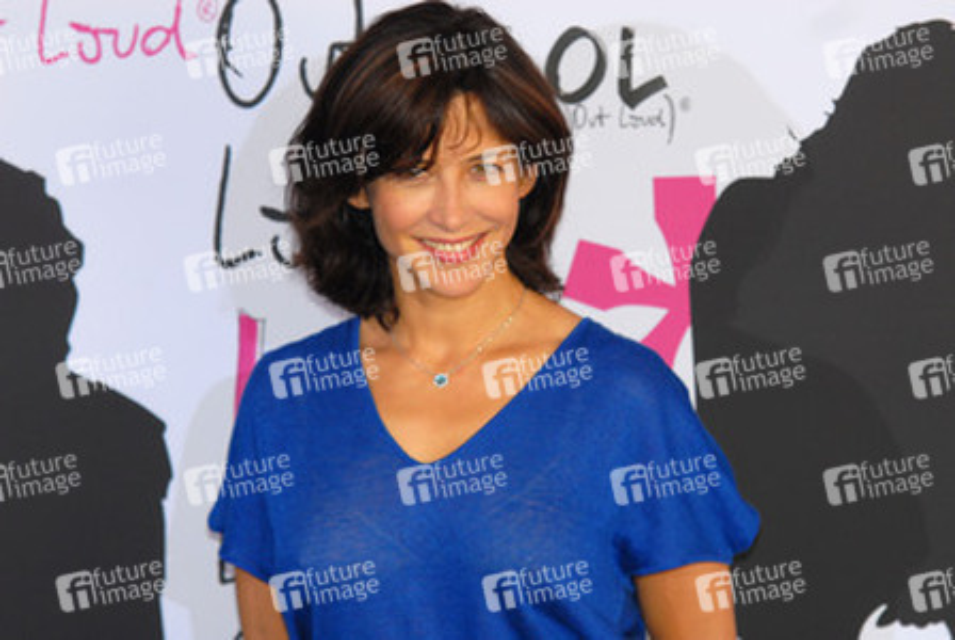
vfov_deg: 7.1
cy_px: 320
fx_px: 5180
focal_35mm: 195
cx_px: 478
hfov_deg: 10.5
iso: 320
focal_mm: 130
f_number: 4
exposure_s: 1/160
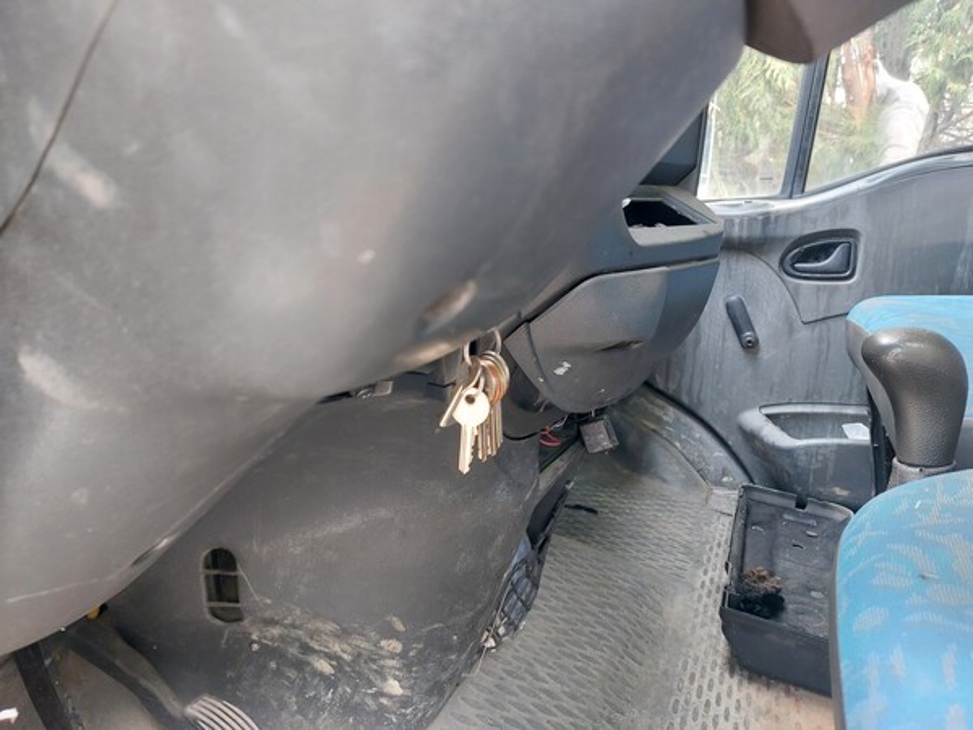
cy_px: 365
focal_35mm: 25
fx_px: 703
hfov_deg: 69.4
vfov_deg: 54.9
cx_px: 486
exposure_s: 1/50
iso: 200
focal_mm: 5.23
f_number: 1.8
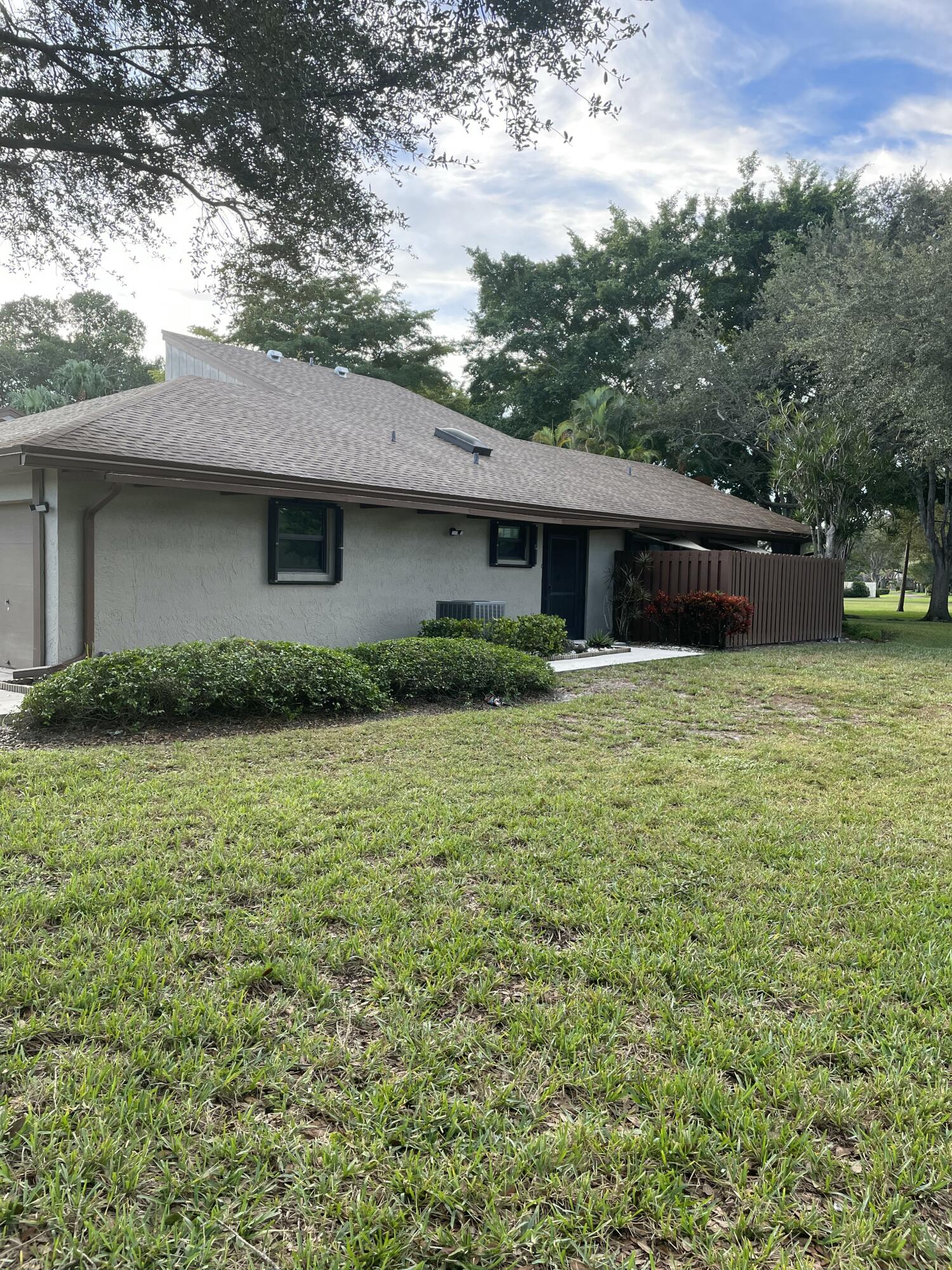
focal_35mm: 26
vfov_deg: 67.3
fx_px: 953
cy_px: 635
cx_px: 476
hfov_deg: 53.1
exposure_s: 1/349
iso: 50
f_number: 1.6
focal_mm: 4.2
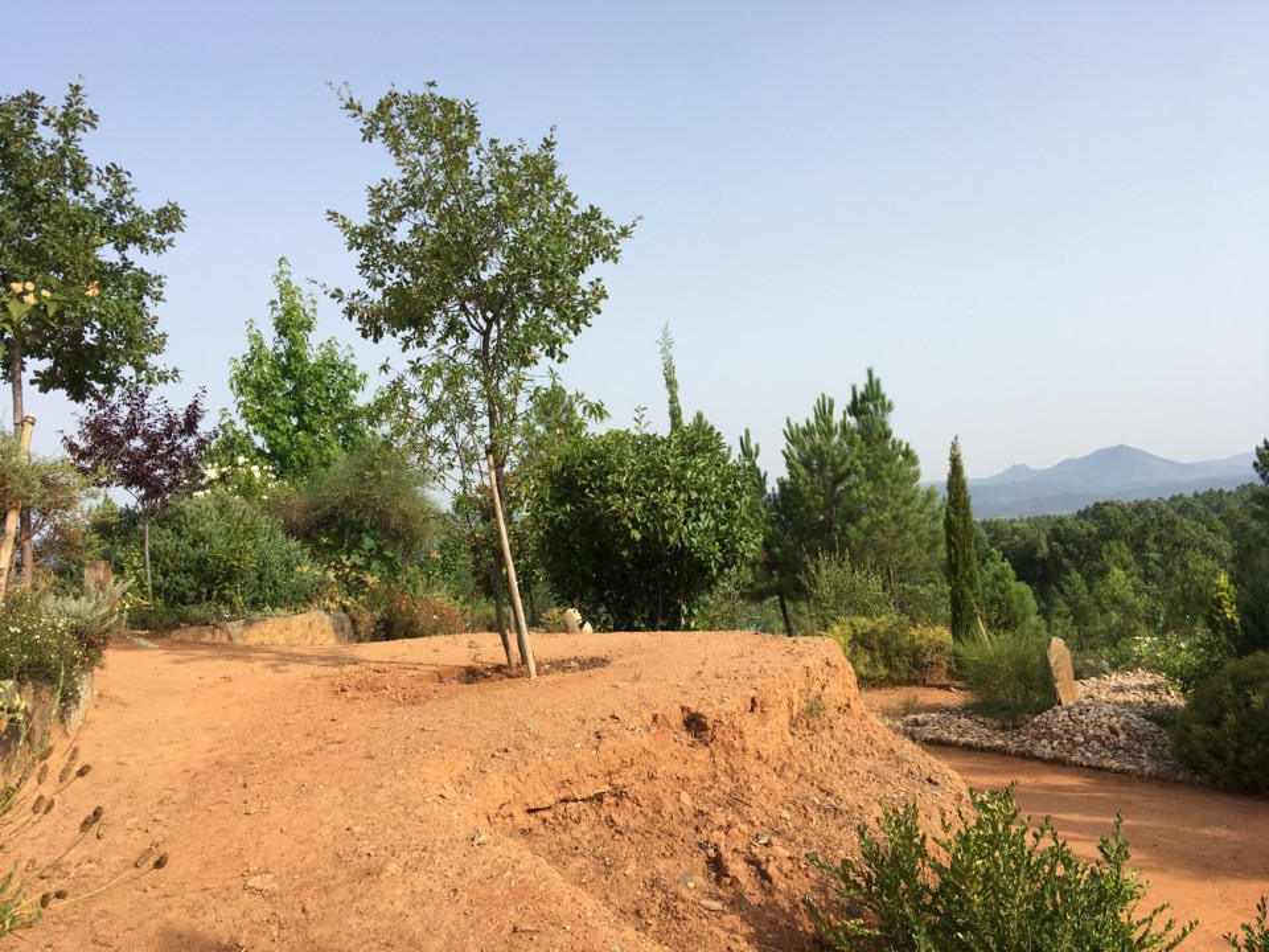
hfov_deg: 61.7
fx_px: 1063
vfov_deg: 48.2
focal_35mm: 29
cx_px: 634
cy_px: 476
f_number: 2.2
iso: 25
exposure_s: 1/1054
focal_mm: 4.15
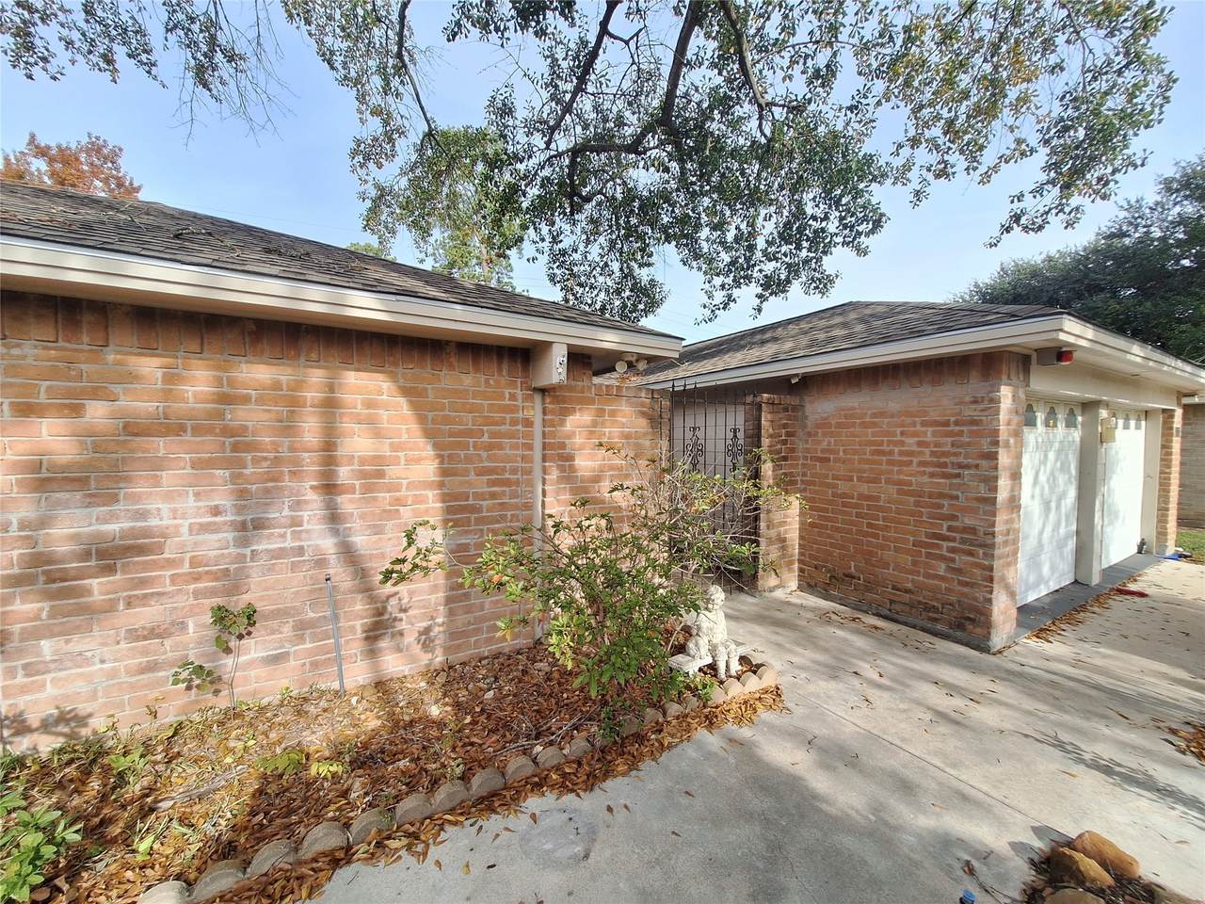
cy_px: 452
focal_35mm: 13
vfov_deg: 89.9
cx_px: 602
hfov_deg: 106.2
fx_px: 453
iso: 40
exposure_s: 1/1022
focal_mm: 1.74
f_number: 2.2
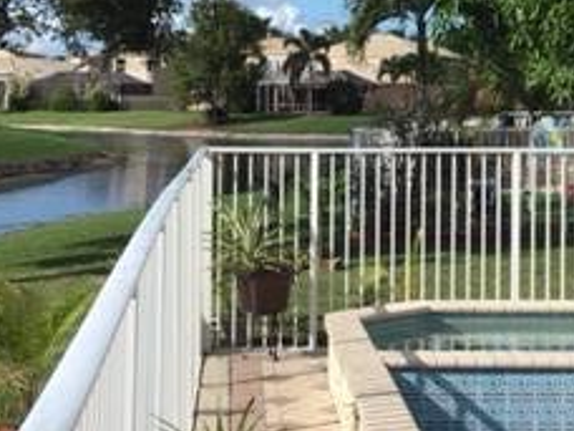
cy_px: 71
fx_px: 1443
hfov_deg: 22.5
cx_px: 347
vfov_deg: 16.8
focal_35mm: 87
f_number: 2.4
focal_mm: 3.3
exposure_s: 1/1664
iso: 25
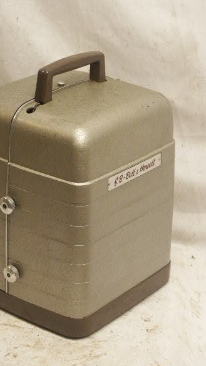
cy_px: 175
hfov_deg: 13.0
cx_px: 67
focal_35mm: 93
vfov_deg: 22.9
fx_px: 903
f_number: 3.5
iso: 200
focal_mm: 19.33
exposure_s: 1/15
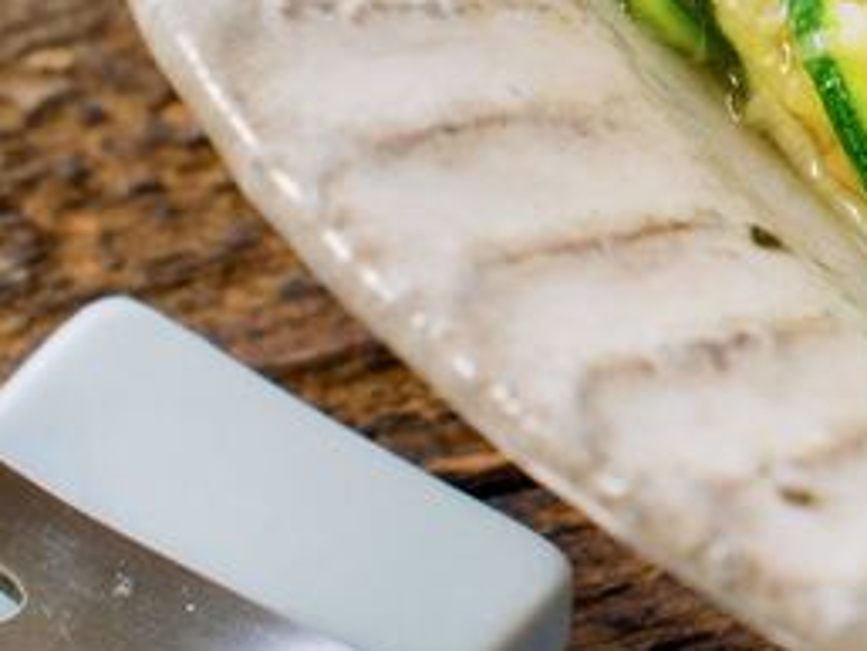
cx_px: 1498
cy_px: -423
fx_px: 10549
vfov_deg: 3.5
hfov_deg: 4.7
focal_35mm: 421
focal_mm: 75
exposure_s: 1/100
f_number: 8
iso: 320
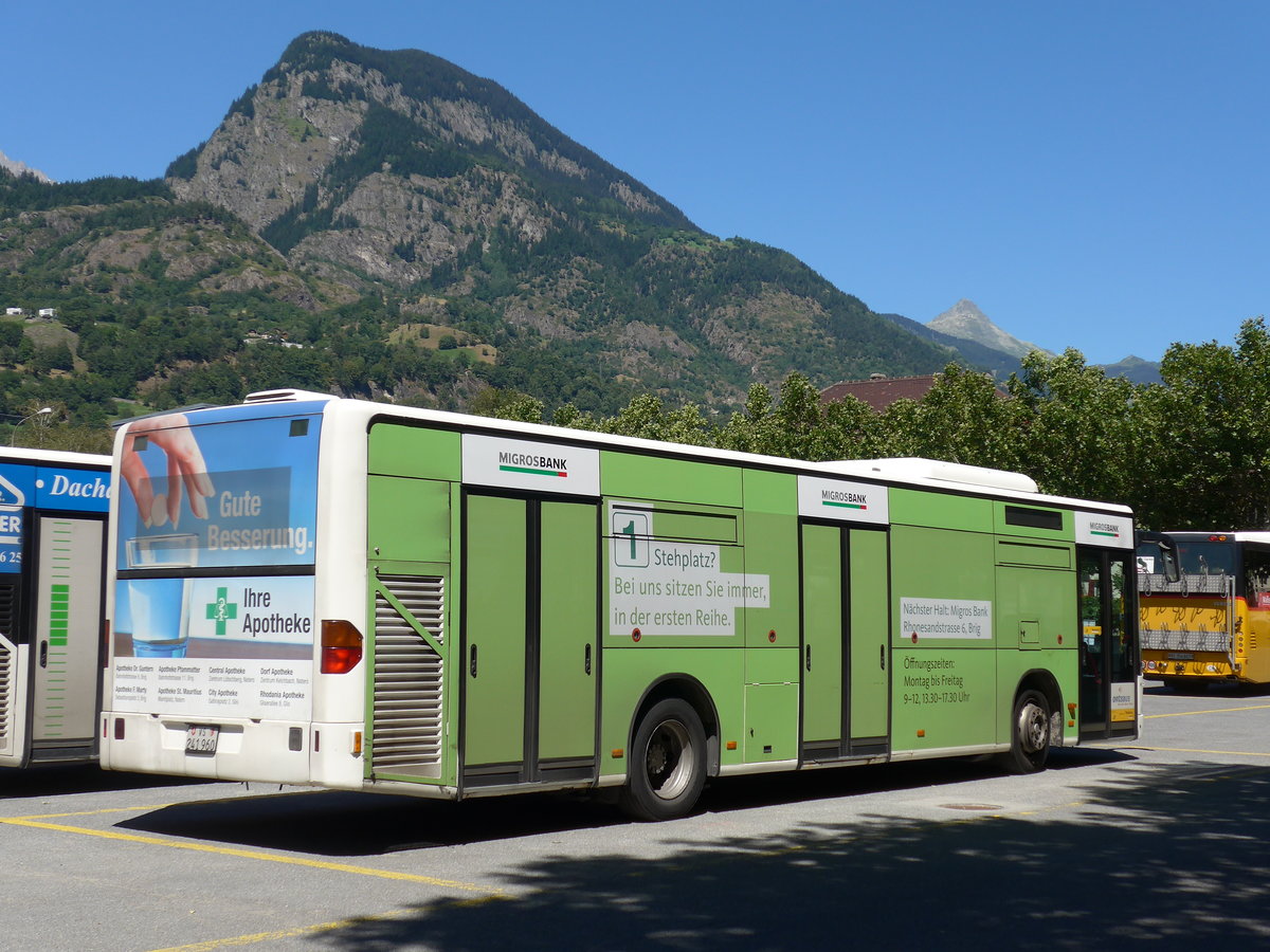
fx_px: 1908
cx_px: 635
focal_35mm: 52
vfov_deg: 28.0
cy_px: 476
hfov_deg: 36.8
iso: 80
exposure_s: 1/1300
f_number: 3.3
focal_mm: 10.7
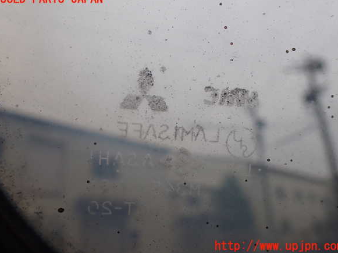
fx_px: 303
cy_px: 123
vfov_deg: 45.4
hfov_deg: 58.4
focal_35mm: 31
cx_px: 172
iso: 100
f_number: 9
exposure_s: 1/160
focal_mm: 5.4
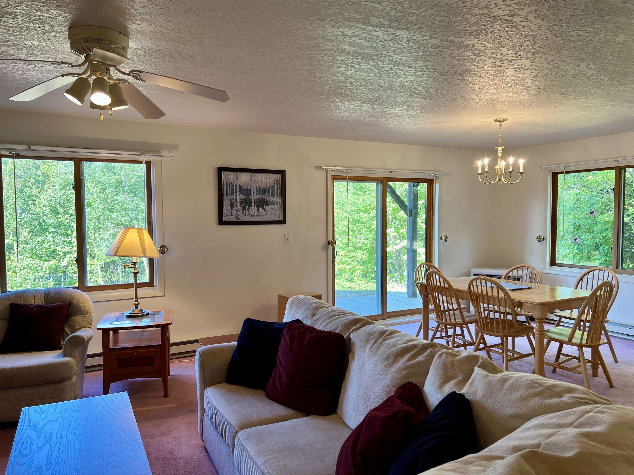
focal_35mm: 26
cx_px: 317
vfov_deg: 53.1
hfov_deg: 67.3
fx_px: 476
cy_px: 238
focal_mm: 5.7
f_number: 1.5
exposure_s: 1/120
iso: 50
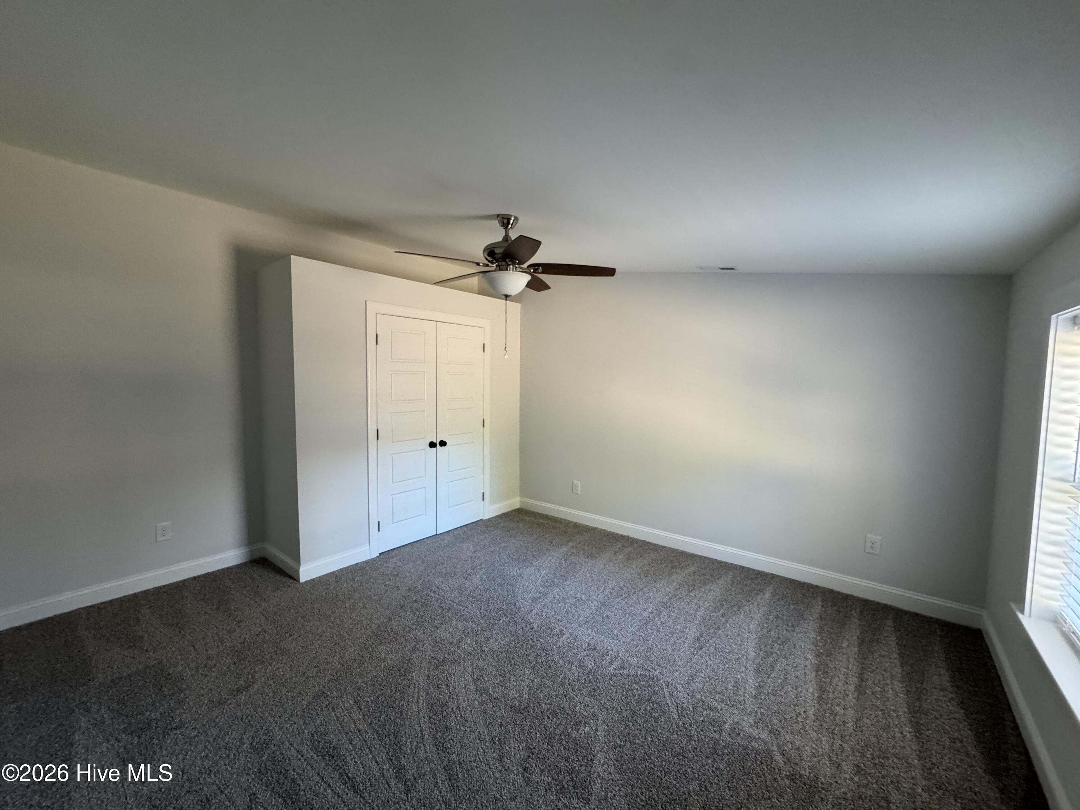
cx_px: 540
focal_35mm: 14
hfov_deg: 102.1
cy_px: 405
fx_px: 437
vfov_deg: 85.7
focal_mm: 2.22
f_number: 2.2
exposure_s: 1/65
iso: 320
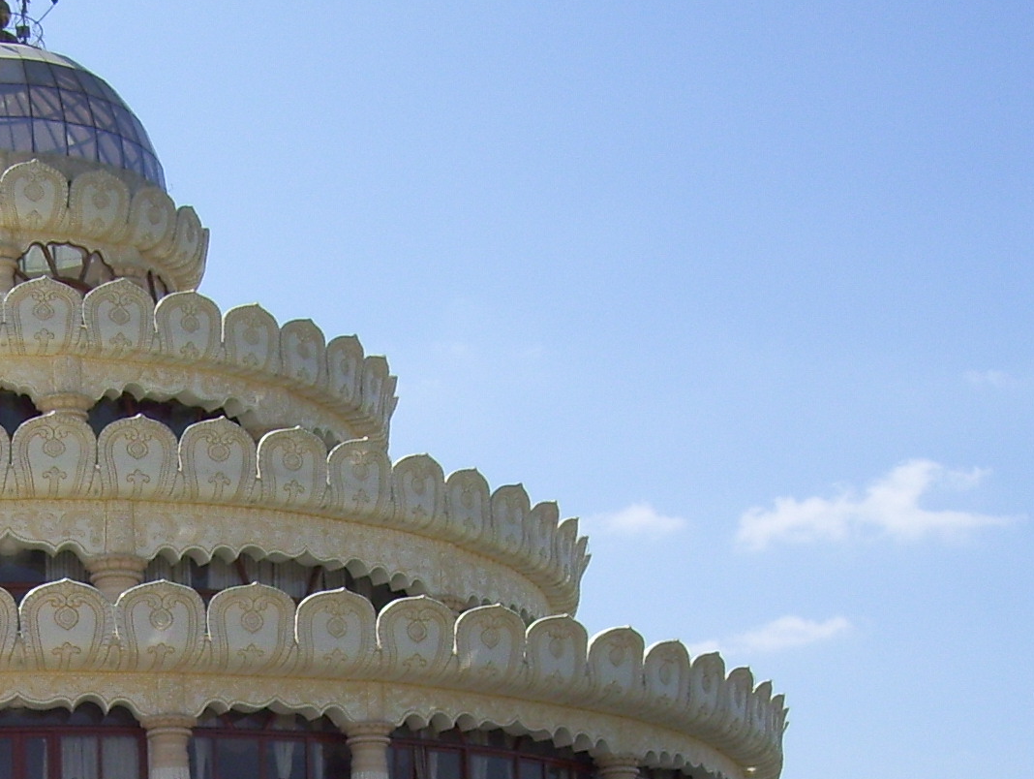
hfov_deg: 20.0
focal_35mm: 96
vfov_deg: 15.0
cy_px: 871
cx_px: 93
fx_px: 2871
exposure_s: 1/800
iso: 80
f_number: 4.8
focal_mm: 6
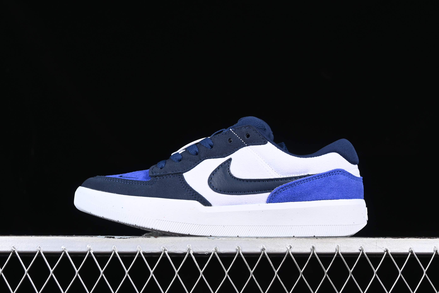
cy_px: 146
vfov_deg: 18.2
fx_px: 915
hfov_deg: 27.0
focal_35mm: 75
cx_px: 220
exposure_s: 1/80
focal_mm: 50
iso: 160
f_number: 7.1
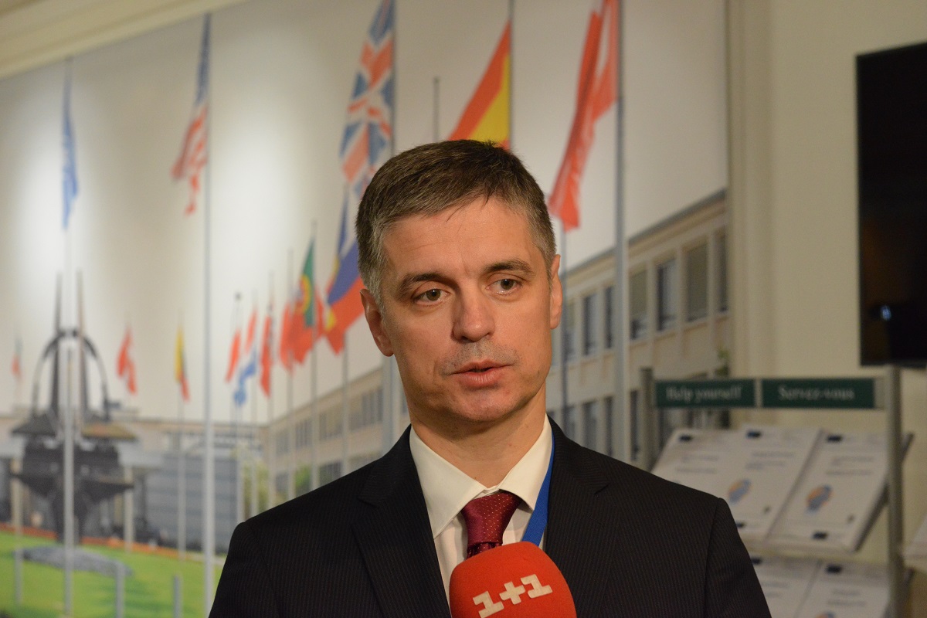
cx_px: 464
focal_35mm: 70
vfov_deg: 19.5
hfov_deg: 28.8
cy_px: 309
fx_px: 1802
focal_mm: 70
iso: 6400
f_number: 7.1
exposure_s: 1/200
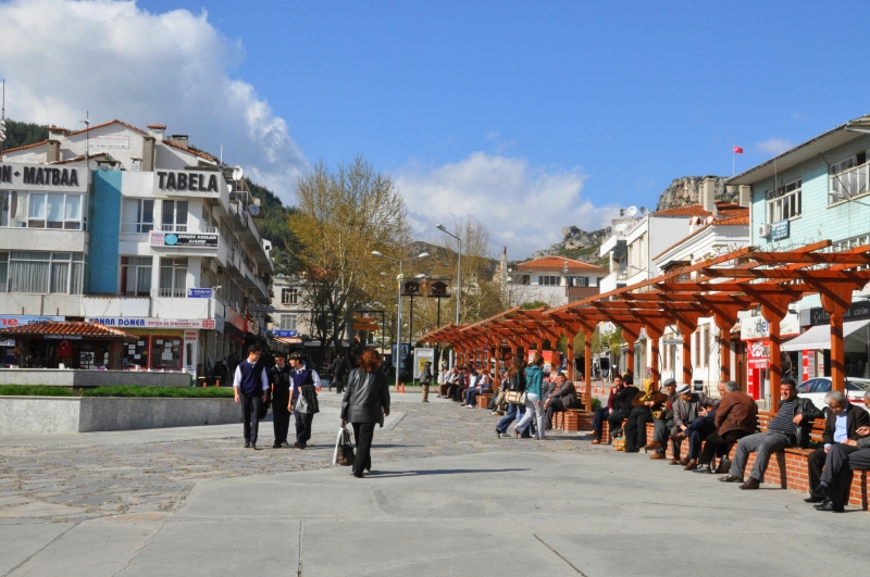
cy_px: 288
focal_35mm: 42
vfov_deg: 31.8
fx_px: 1014
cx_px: 435
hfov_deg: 46.5
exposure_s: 1/320
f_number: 22
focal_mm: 28
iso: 800
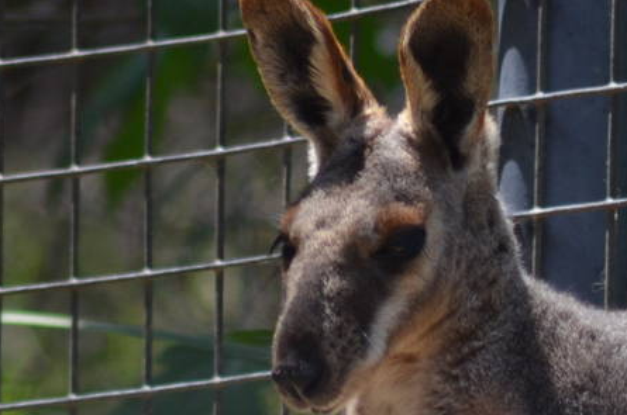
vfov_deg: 1.0
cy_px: 328
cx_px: 693
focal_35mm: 1401
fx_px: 24357
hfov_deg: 1.5
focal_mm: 260
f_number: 5
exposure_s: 1/1000
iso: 500
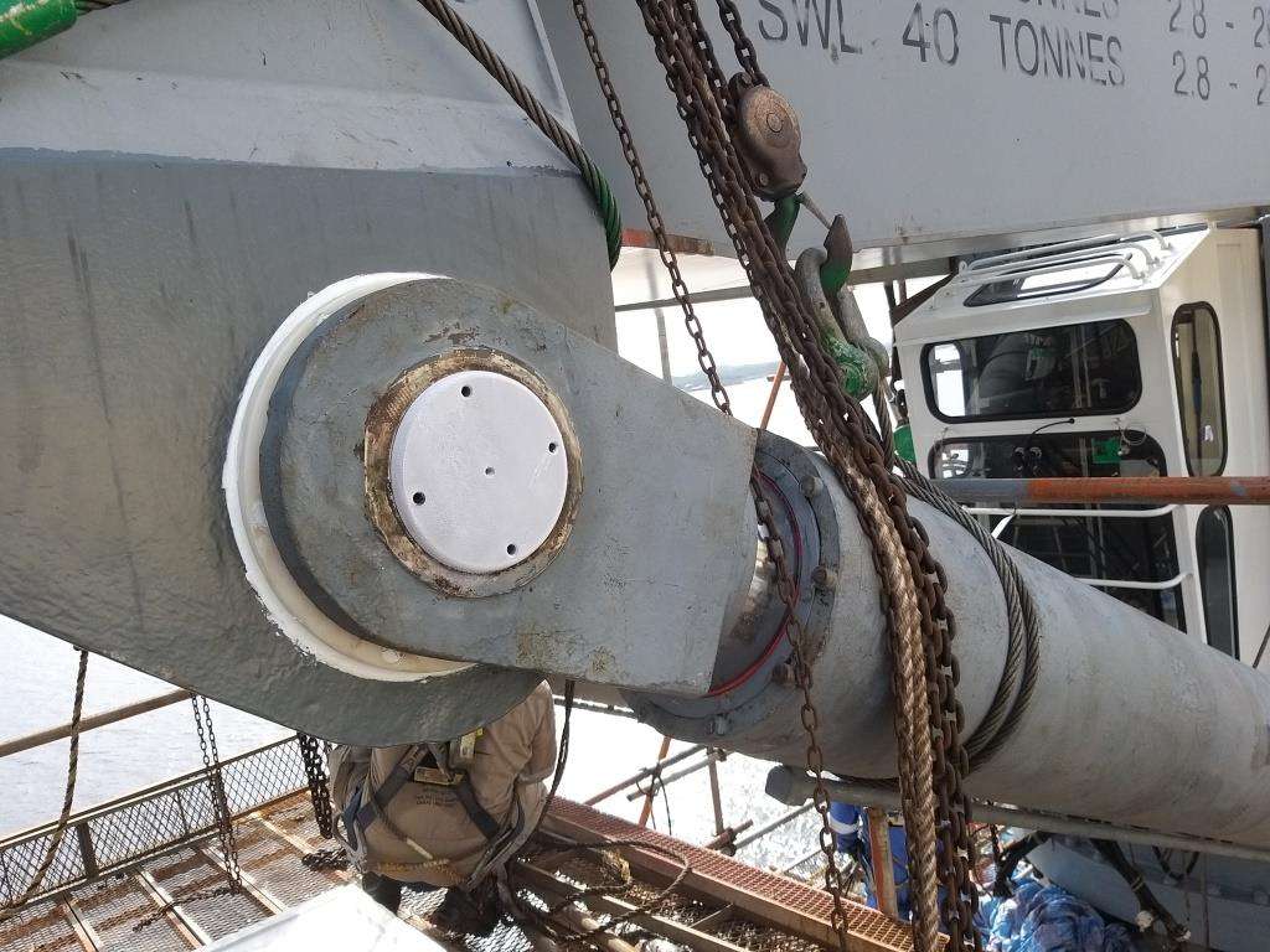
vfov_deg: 51.4
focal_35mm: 27
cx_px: 635
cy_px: 476
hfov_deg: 65.3
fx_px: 991
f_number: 1.7
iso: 50
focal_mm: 3.93
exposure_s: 1/1088
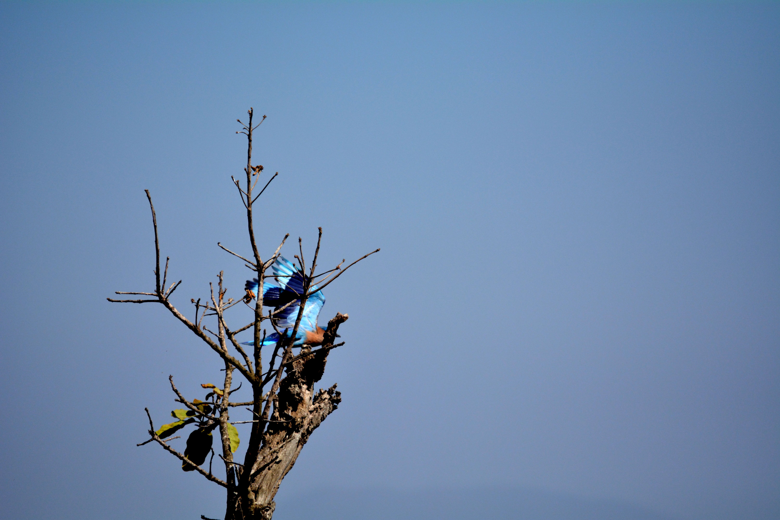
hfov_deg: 6.9
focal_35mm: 300
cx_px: 390
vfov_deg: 4.6
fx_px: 6499
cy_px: 260
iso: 640
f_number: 5.6
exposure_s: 1/4000
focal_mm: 200
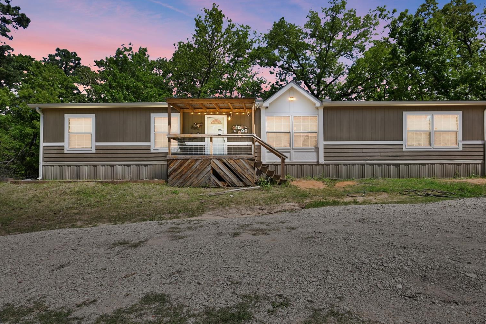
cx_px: 255
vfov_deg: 64.5
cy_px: 171
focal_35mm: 19
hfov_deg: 86.8
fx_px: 257
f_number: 8
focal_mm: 14
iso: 400
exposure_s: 1/640
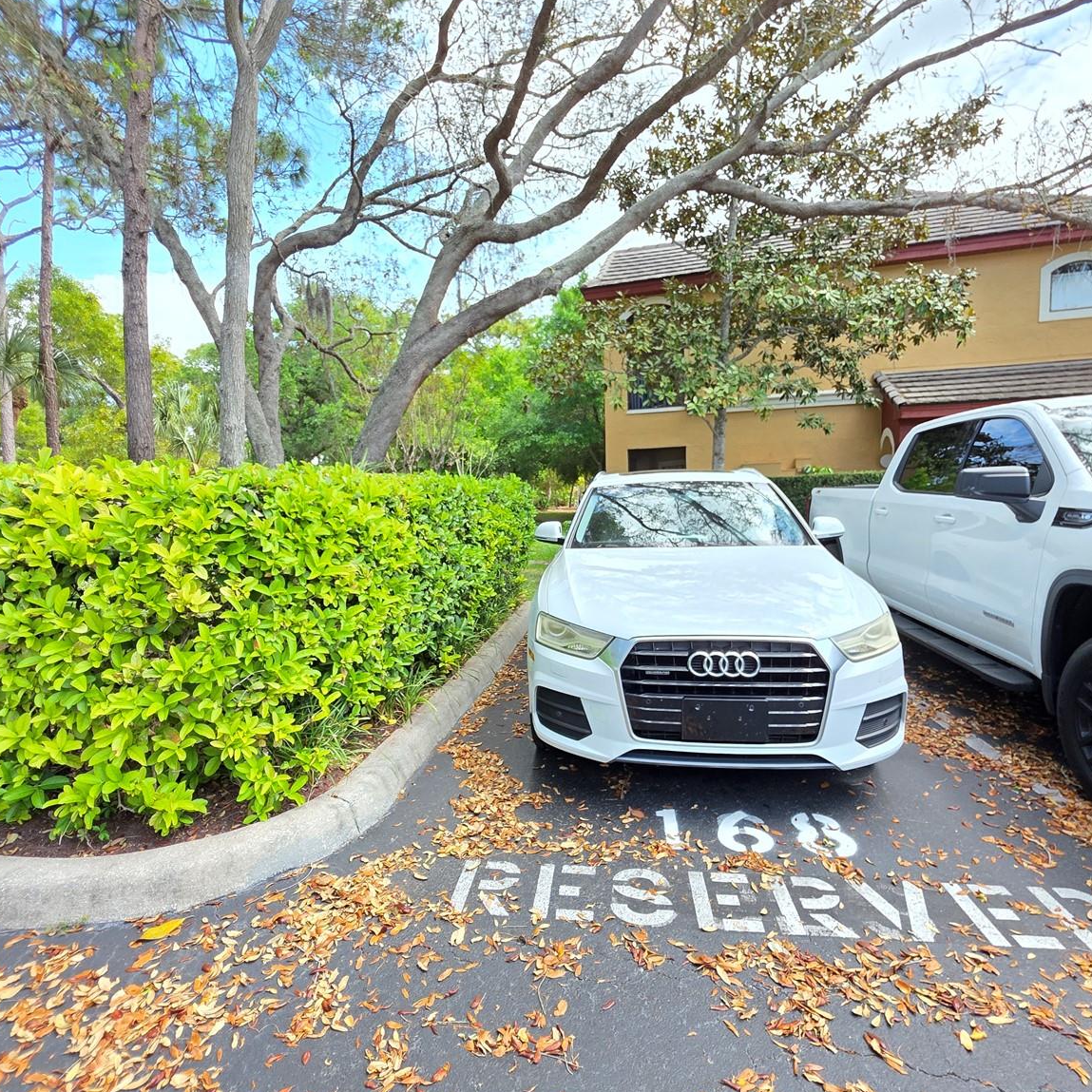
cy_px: 557
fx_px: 571
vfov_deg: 87.4
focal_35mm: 16
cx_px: 535
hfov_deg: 87.4
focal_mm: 2.2
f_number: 1.9
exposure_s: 1/719
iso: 100
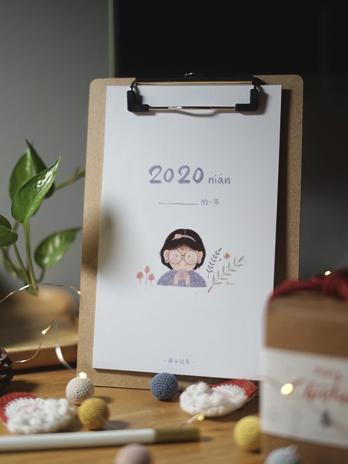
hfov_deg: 26.6
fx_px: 737
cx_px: 172
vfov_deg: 34.9
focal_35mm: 55
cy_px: 231
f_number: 1.8
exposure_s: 1/60
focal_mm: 50
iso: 400
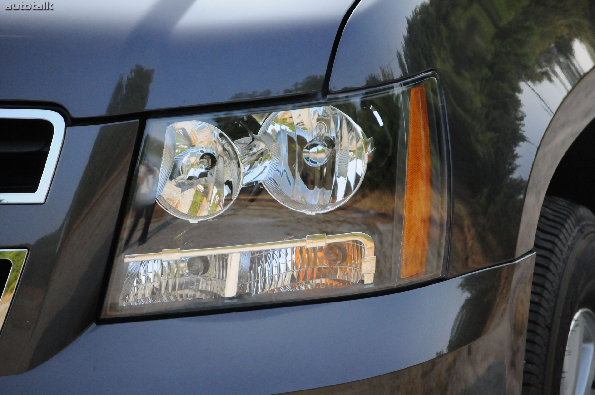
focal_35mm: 202
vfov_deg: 6.8
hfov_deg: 10.2
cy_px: 198
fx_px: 3343
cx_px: 298
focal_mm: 135
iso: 2000
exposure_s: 1/2000
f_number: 5.6
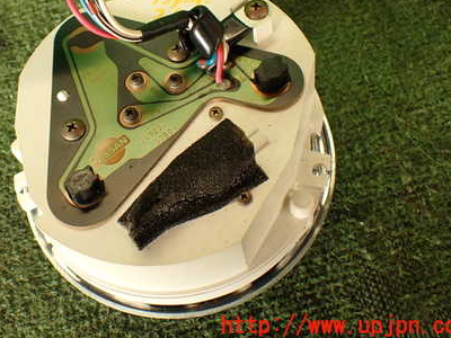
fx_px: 625
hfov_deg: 39.0
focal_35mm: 48
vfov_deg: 29.8
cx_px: 138
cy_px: 87
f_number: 2.4
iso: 125
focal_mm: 5.79
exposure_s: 1/60
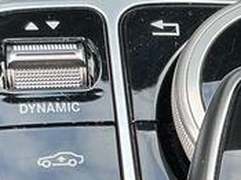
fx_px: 1183
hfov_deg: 11.3
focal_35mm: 170
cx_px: 324
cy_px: 261
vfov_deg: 8.5
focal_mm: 3
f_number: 1.8
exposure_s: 1/120
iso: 50
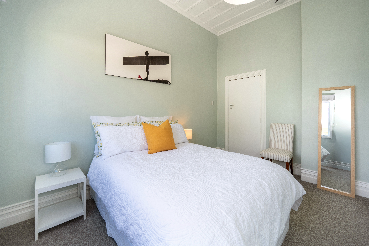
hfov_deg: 104.3
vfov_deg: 81.2
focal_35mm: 14
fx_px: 143
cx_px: 184
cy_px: 123
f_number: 9
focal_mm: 14
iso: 200
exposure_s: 1/50
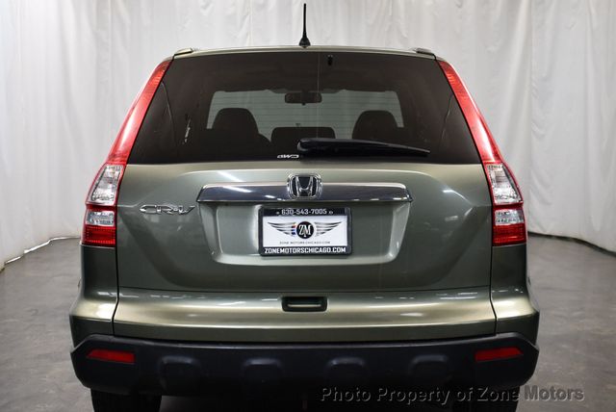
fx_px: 891
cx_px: 308
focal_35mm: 52
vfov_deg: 26.0
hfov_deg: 38.2
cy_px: 206
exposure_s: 1/125
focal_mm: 26
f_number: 4
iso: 1000
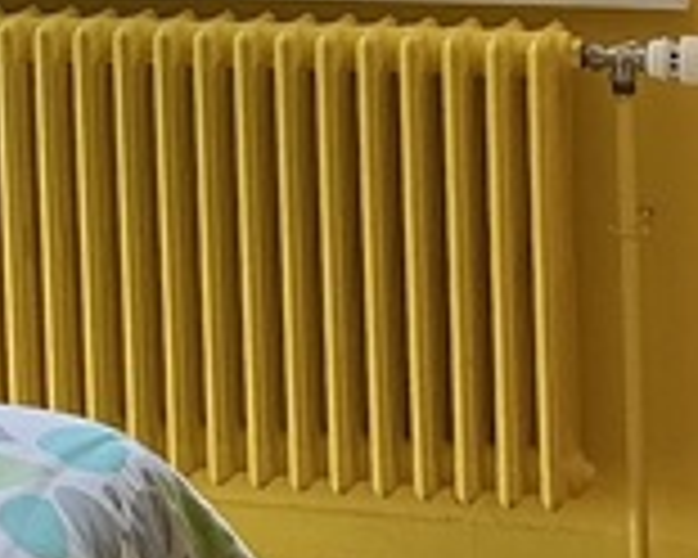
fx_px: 3718
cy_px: -216
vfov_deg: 8.4
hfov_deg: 10.5
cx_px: -149
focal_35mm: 180
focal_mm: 3
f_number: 1.8
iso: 20
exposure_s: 1/120
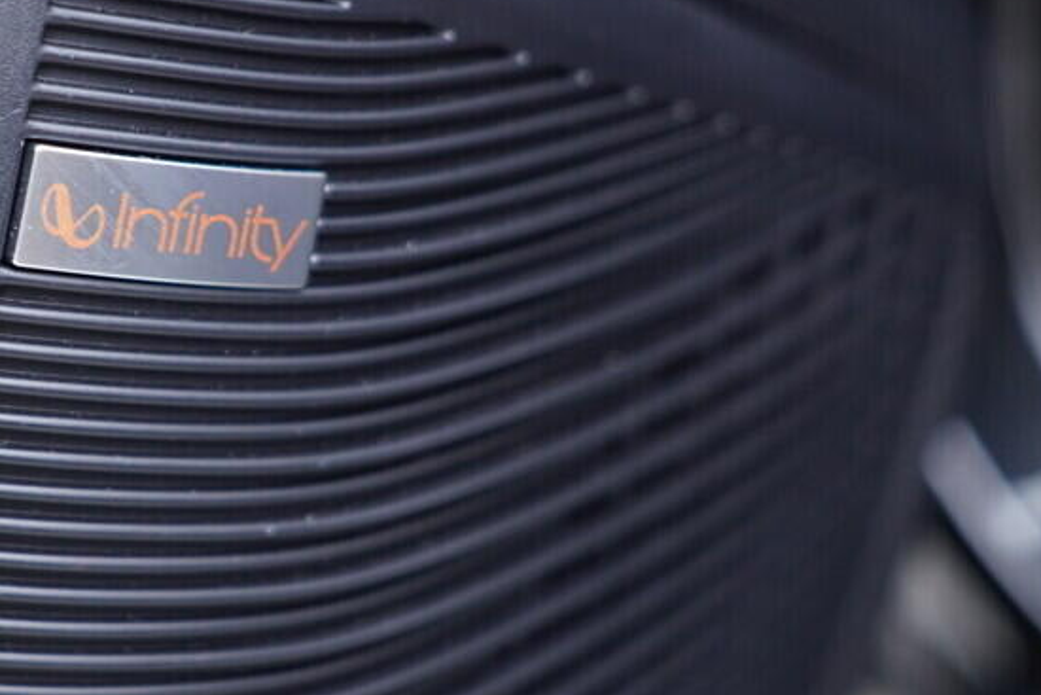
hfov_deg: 29.4
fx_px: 1938
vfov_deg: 20.3
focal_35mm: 67
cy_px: 330
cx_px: 210
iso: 500
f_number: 2.8
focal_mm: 24
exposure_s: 1/40
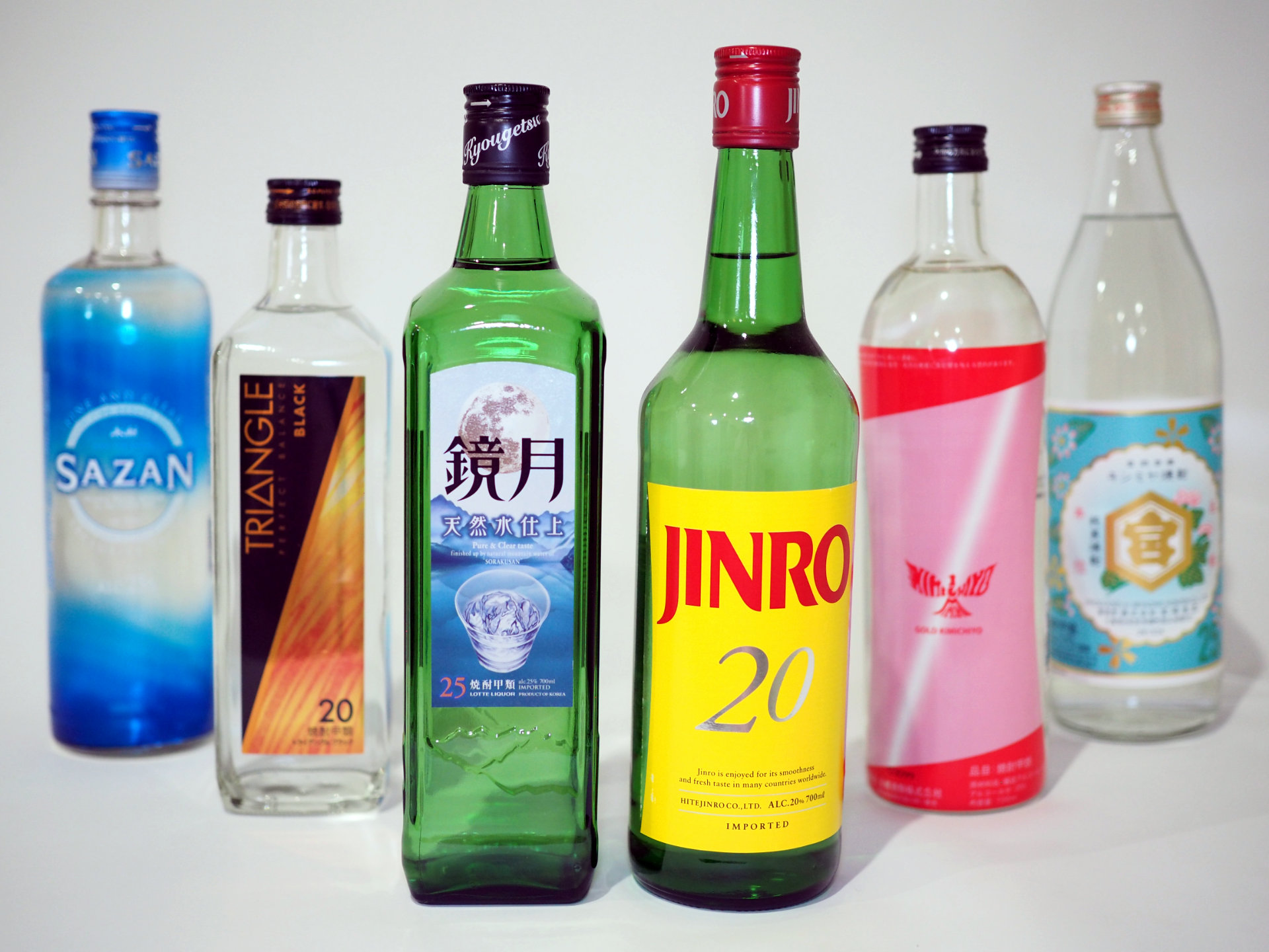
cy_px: 476
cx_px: 634
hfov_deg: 63.4
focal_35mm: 28
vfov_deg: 49.7
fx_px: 1026
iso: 32
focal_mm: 4
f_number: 1.8
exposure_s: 1/120
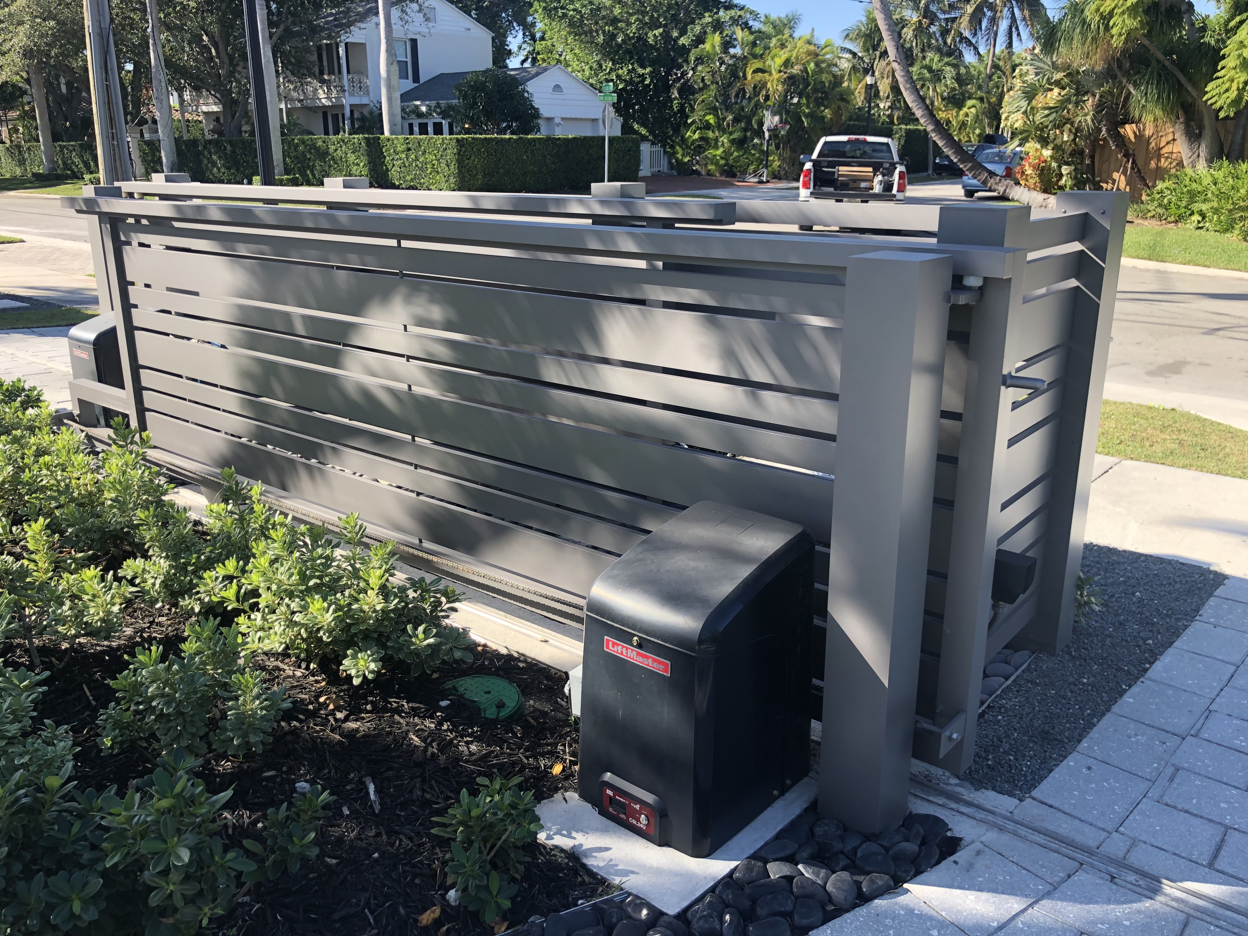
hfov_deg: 63.4
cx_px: 624
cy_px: 468
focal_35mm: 28
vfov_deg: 49.7
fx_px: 1009
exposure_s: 1/501
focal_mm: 4
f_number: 1.8
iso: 20
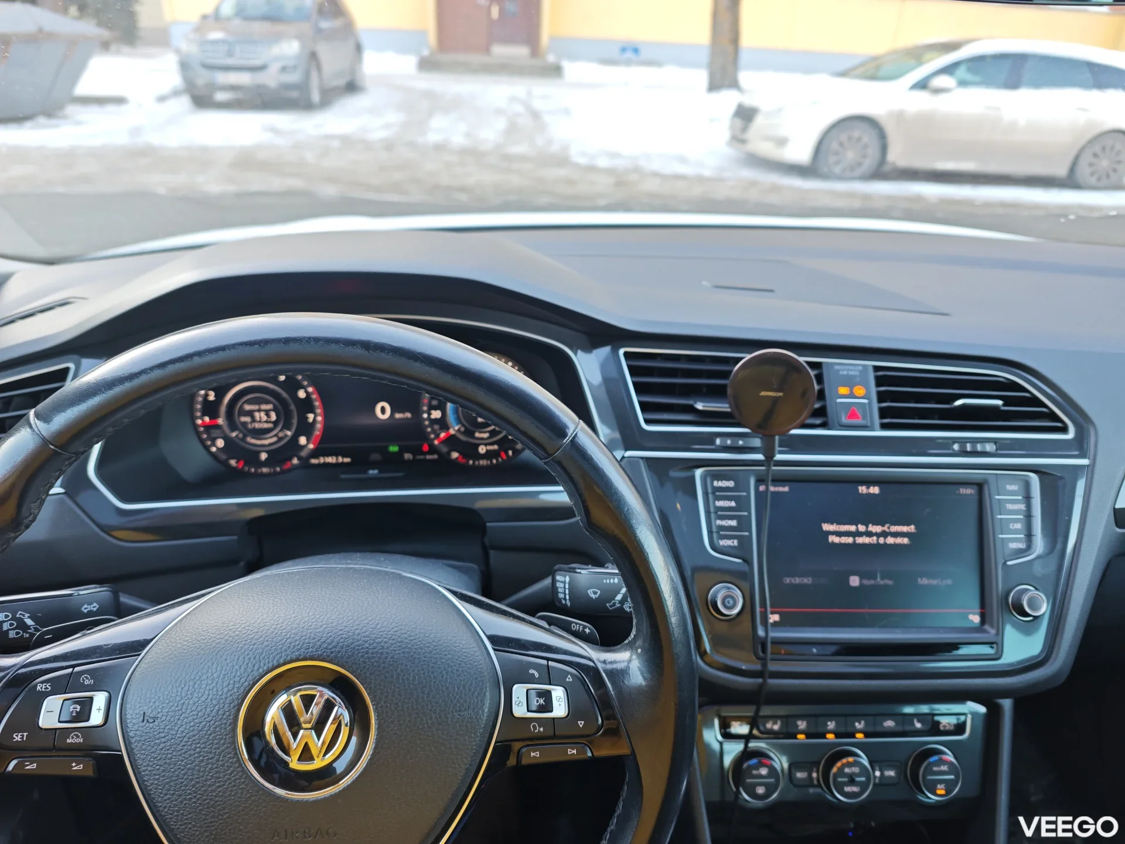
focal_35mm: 23
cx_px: 562
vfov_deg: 58.9
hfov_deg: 73.9
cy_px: 422
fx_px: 747
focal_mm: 6.55
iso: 80
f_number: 1.6
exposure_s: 1/66.4
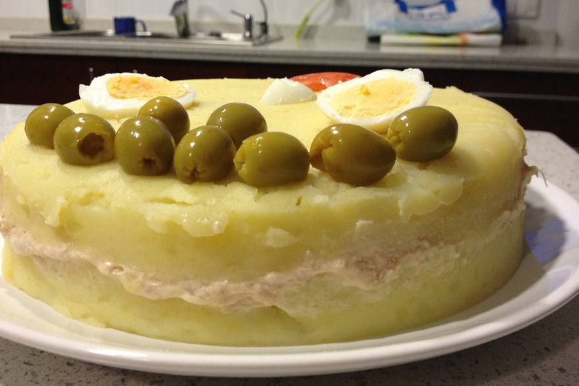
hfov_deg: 51.9
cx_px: 286
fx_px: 595
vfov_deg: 35.9
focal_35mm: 37
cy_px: 191
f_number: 2.4
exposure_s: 1/20
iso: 200
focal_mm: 4.28
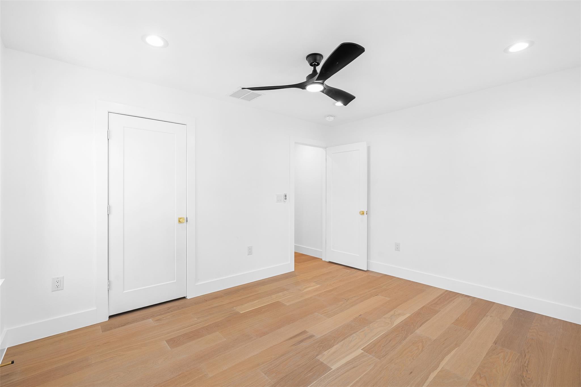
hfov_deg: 96.7
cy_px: 194
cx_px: 290
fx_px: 258
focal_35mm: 16
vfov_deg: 73.7
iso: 400
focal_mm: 16
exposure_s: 1/5
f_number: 8
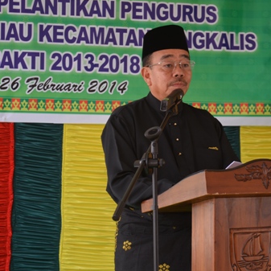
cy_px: 133
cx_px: 179
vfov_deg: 16.4
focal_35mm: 106
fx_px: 939
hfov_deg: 16.4
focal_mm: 52
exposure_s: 1/125
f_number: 5.6
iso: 360
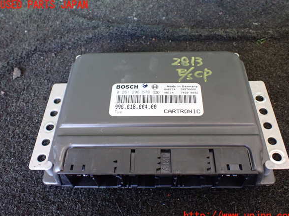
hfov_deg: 58.4
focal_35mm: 31
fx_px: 259
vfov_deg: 45.4
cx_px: 147
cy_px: 111
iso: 800
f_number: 2.3
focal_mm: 5.4
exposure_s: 1/100
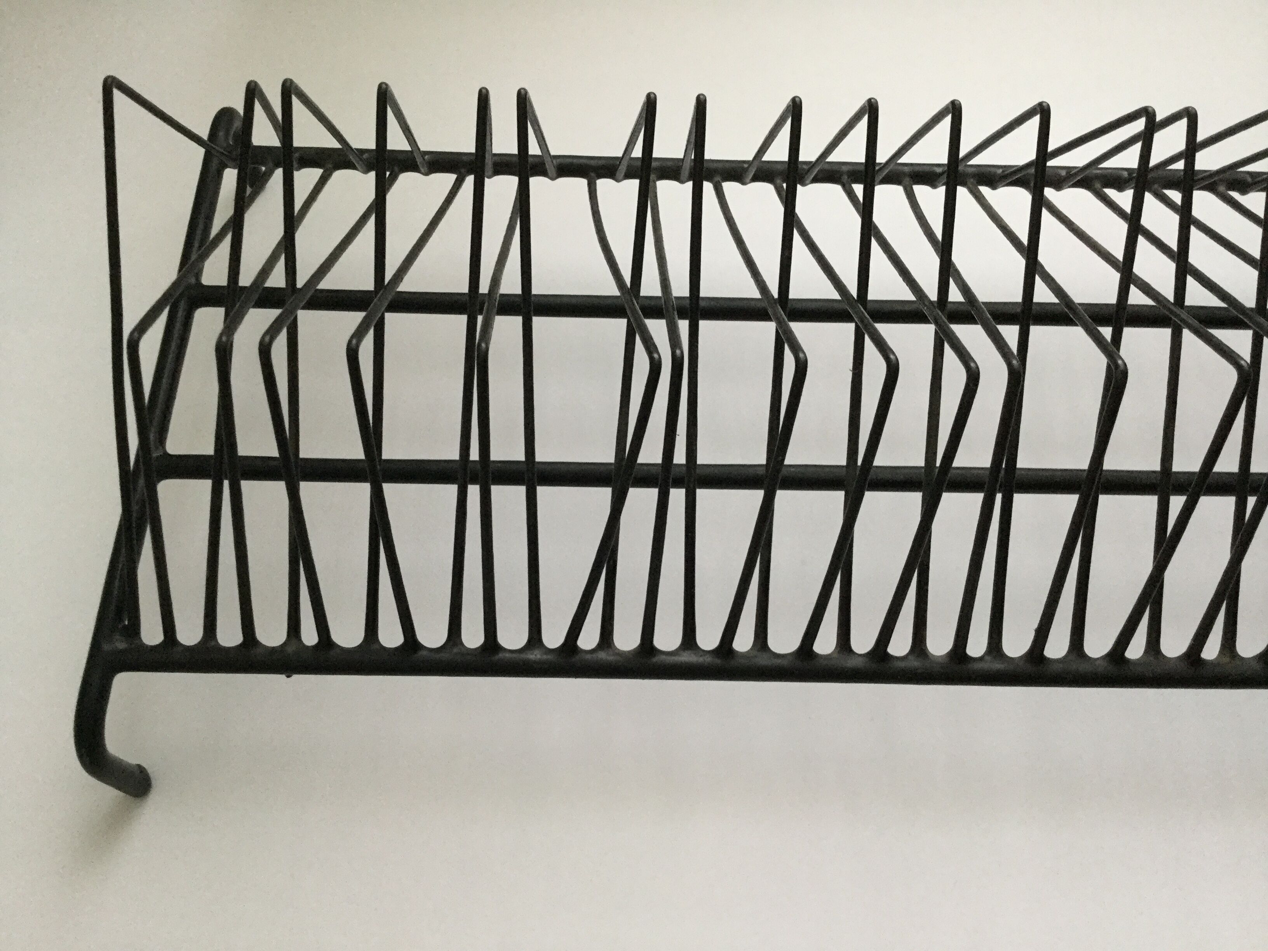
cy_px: 476
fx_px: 1136
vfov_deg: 45.4
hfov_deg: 58.4
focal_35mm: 31
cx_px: 634
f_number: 2.4
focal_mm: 3.3
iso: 160
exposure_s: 1/33
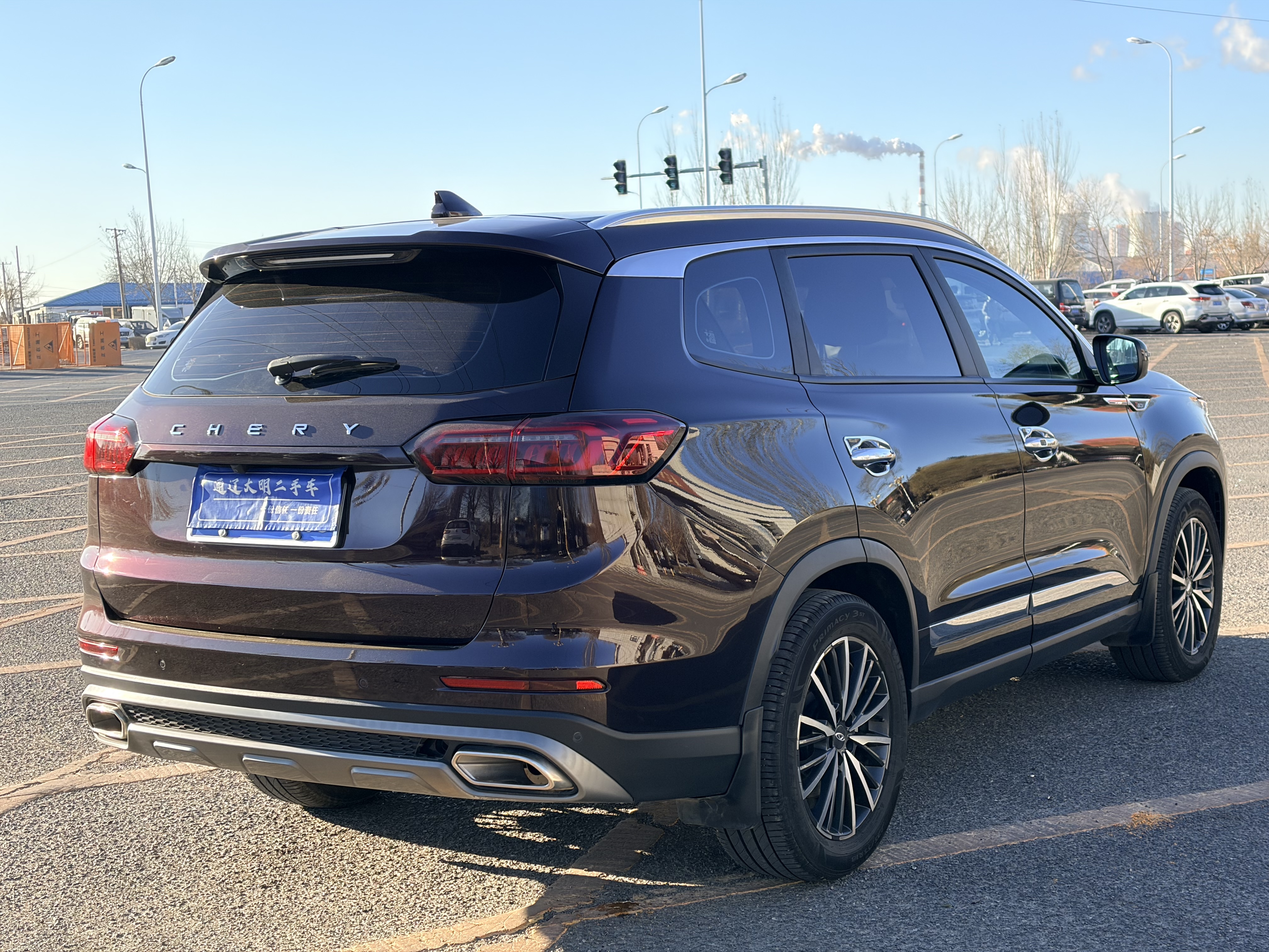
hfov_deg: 36.8
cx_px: 634
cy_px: 476
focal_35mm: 52
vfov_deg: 28.0
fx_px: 1906
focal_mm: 5.96
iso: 50
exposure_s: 1/1422
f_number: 1.6
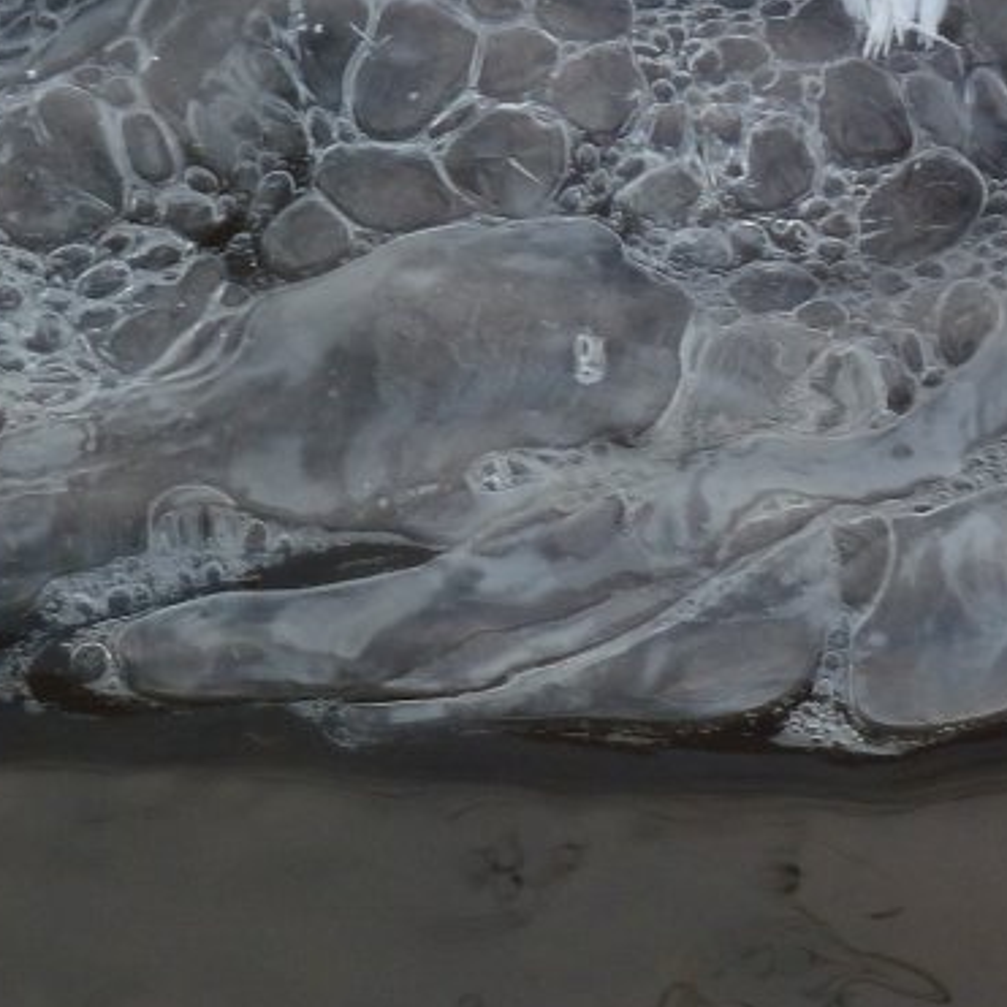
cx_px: 915
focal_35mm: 312
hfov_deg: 5.6
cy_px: 16
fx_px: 10269
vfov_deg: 5.6
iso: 125
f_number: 4.4
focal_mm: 21
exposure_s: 1/50
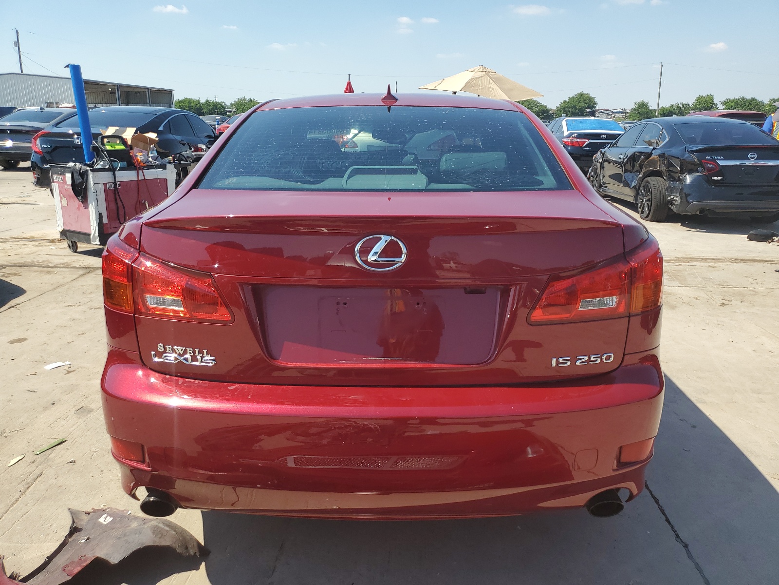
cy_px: 292
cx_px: 390
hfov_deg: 67.3
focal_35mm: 26
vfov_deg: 53.1
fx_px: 585
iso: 50
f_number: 1.5
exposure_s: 1/2500
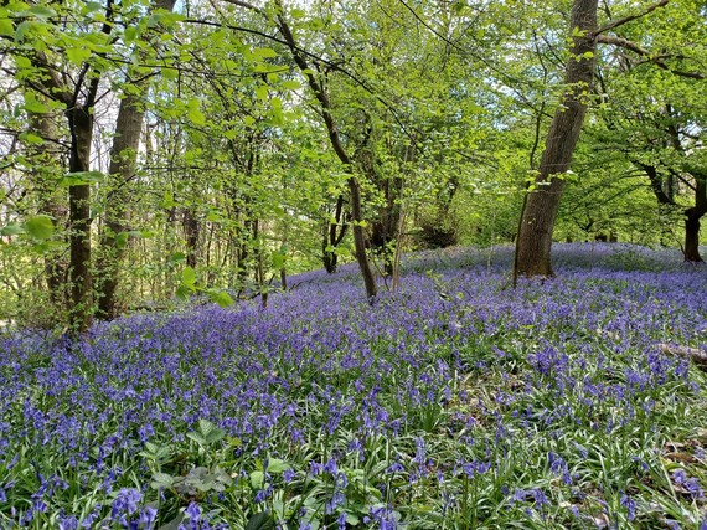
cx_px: 354
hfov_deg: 69.4
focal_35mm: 25
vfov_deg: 54.8
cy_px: 265
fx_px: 510
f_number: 1.8
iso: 50
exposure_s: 1/49
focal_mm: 4.6
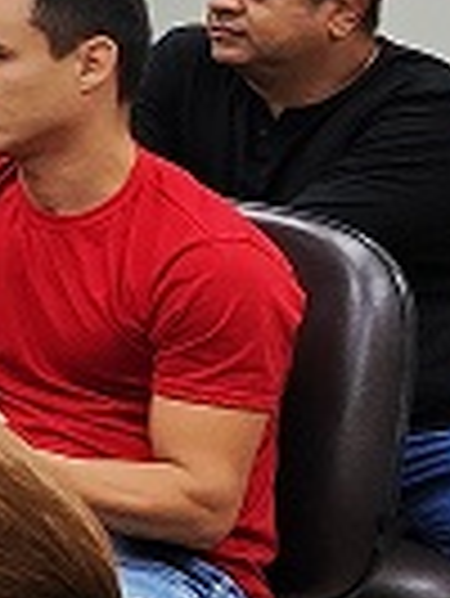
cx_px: -1714
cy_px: 0
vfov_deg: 11.1
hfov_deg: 6.0
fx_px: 3063
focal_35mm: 177
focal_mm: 5.4
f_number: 1.8
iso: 136
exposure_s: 1/60
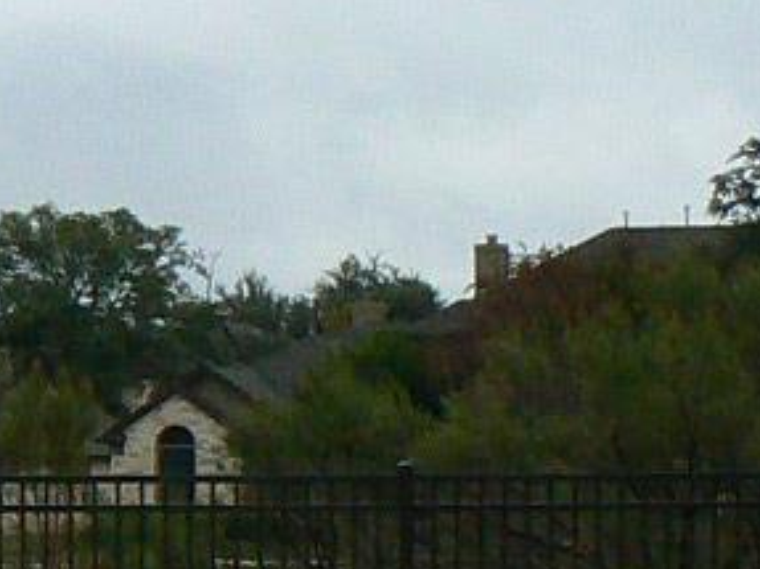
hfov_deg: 9.4
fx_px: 4411
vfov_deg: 7.3
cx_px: -577
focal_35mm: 201
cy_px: 818
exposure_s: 1/500
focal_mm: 6
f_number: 7.1
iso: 200
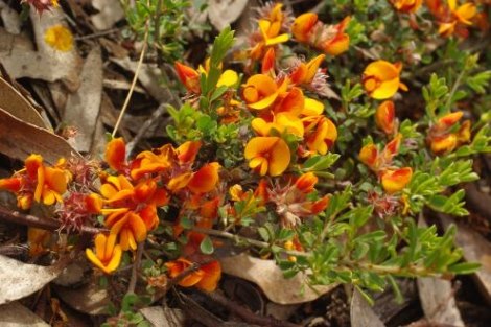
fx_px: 1023
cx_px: 246
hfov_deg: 27.0
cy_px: 164
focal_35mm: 75
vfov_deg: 18.2
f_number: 16
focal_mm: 50
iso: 800
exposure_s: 1/160
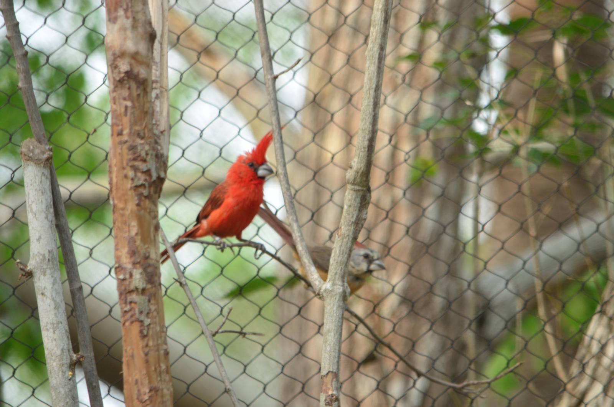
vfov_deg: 3.0
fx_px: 7660
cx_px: 307
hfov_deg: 4.6
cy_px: 204
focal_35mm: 450
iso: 400
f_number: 9
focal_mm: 300
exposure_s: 1/125
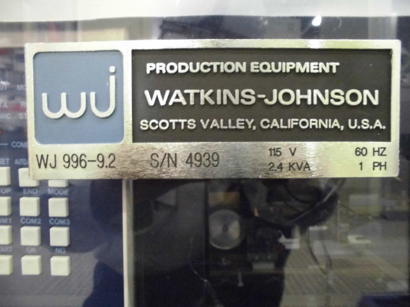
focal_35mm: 26
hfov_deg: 67.3
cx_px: 205
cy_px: 154
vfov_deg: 53.1
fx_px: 308
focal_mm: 4.6
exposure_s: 1/5
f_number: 3.5
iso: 800
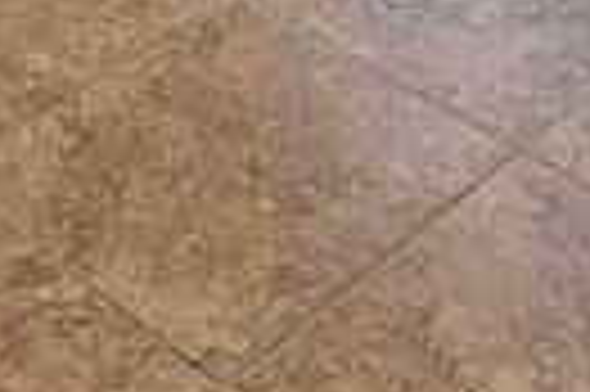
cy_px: -991
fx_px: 1735
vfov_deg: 8.8
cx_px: 387
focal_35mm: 106
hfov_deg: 19.2
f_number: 1.9
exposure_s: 1/120
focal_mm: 2.2
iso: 100
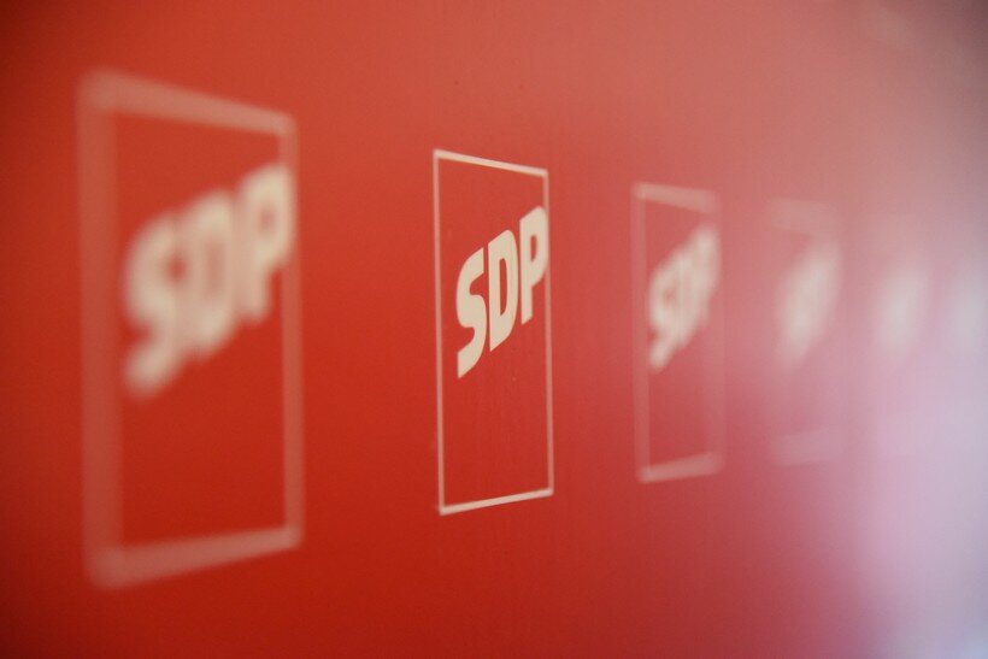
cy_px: 330
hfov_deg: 17.1
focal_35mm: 120
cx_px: 494
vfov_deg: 11.4
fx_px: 3294
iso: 8000
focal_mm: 120
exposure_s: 1/500
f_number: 4
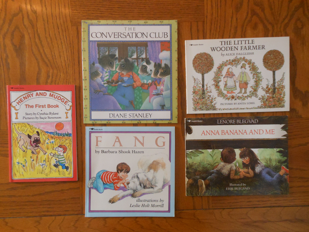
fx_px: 223
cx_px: 154
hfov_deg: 69.4
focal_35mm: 25
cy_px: 116
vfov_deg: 54.9
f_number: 3.2
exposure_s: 1/10
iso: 400
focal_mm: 4.5
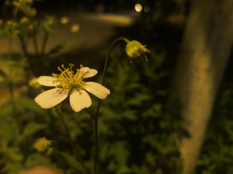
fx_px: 182
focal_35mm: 27
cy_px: 87
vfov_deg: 51.4
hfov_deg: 65.3
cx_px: 116
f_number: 4
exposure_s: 1/25
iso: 640
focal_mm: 3.95
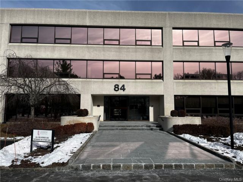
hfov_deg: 67.3
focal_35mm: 26
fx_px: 183
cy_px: 91
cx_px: 122
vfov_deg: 53.1
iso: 50
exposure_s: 1/7353
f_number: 1.6
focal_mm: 5.1
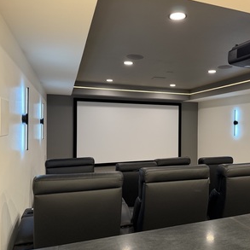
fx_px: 237
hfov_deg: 54.7
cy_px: 125
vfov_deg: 55.6
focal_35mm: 29
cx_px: 163
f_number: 1.78
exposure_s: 1/60
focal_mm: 6.76
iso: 250
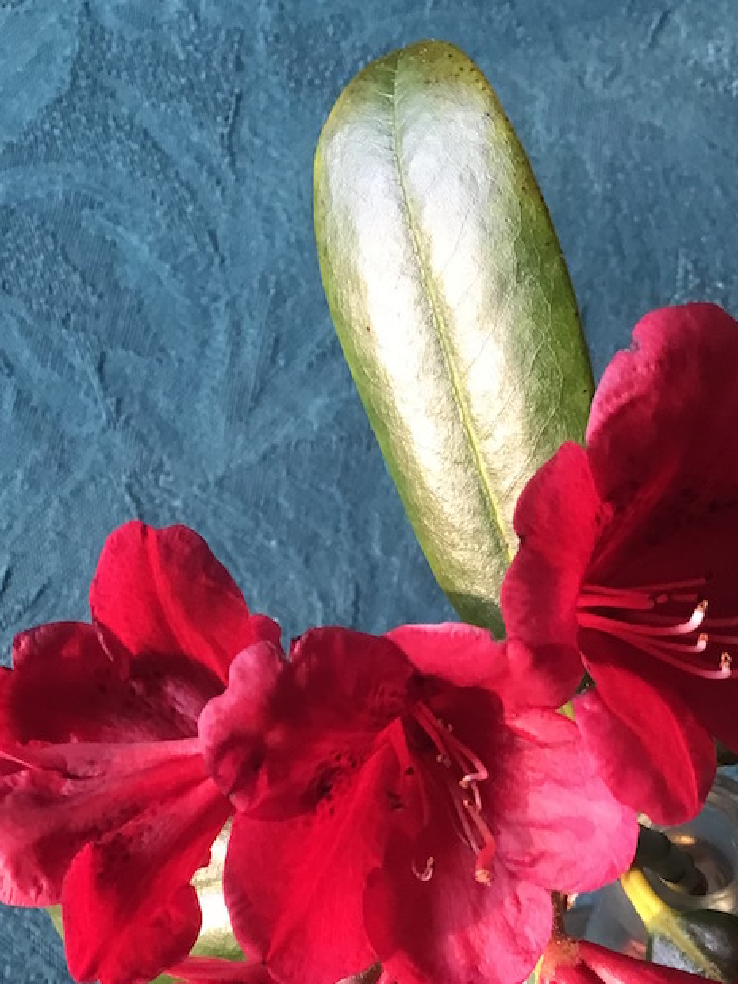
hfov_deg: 24.3
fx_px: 1706
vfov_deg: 31.2
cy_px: 809
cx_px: 478
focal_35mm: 60
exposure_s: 1/33
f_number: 2.4
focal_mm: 3.3
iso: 125
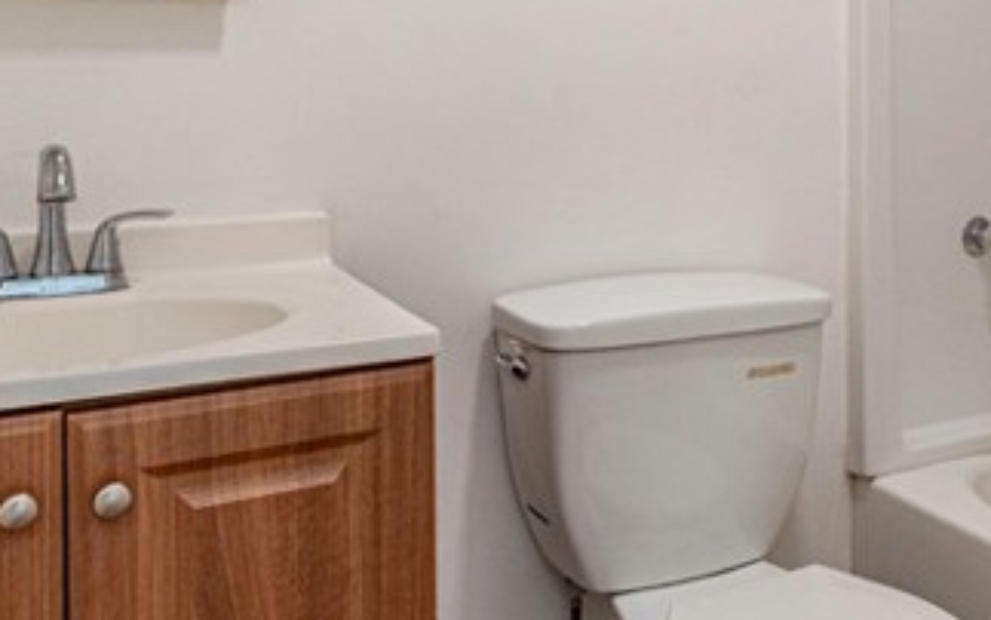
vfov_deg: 29.4
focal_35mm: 42
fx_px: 1135
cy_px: 69
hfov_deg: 46.0
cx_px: 706
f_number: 5.6
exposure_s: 1/80
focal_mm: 13
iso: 1000
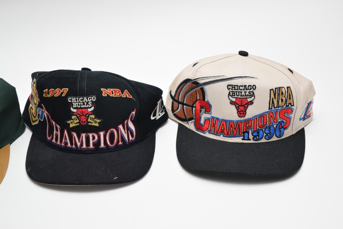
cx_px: 172
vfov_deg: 16.6
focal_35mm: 82
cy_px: 114
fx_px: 786
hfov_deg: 24.6
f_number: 5.6
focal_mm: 55
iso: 800
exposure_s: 1/100
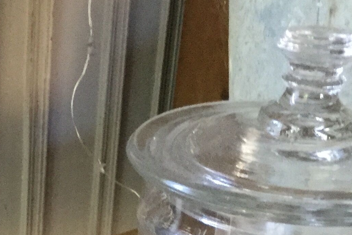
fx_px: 997
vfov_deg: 12.5
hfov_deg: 19.5
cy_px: 399
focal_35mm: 102
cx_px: 17
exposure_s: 1/20
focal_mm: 3.3
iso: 200
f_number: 2.4
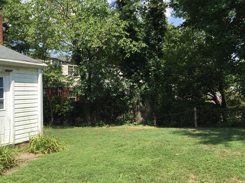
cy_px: 96
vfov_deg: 38.7
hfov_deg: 50.1
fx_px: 262
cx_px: 118
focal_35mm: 37
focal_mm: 4.15
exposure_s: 1/1163
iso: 32
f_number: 2.2
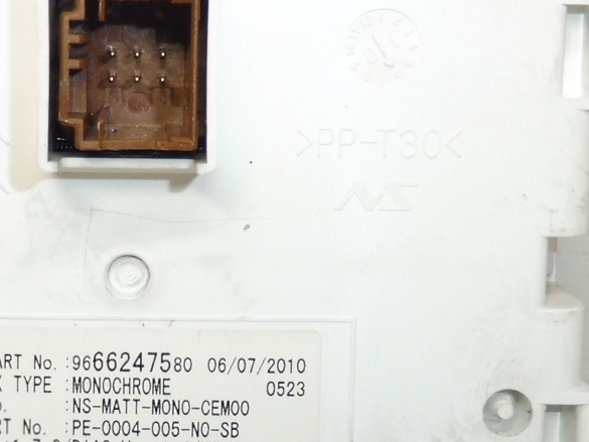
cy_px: 248
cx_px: 180
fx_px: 1430
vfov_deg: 17.6
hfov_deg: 23.1
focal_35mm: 84
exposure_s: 1/125
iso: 200
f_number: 3.5
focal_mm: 4.3
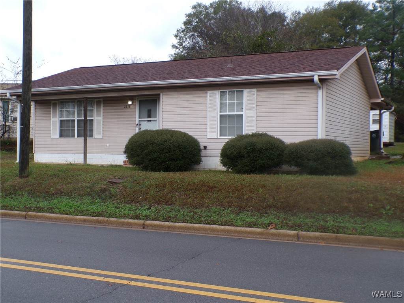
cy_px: 152
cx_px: 202
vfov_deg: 34.3
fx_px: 490
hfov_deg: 44.8
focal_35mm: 42
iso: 100
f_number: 3.4
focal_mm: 7.6
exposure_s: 1/120
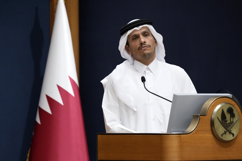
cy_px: 80
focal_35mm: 243
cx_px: 121
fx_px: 1633
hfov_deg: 8.5
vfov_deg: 5.7
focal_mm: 162
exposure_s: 1/250
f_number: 4.5
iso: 4000
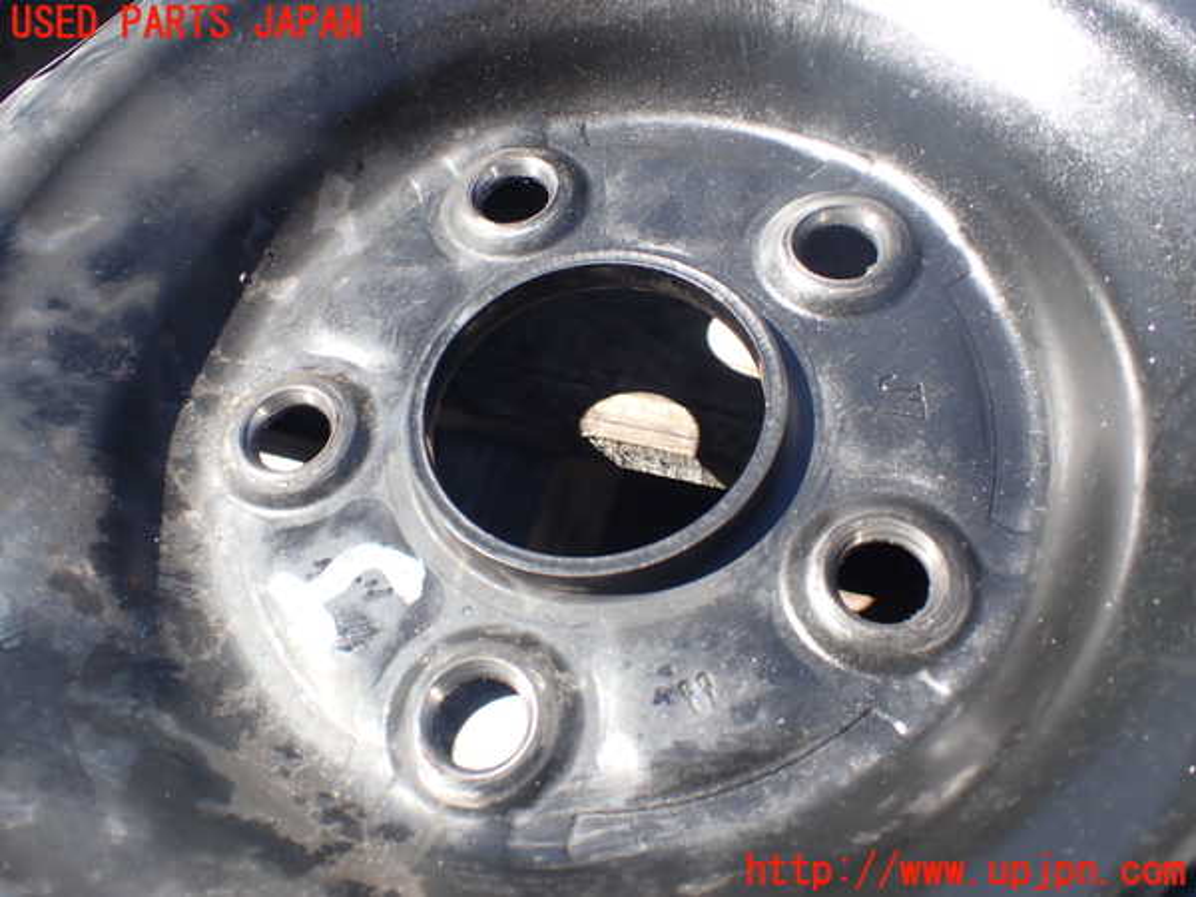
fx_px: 1037
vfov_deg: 46.8
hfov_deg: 60.0
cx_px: 598
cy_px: 448
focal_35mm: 30
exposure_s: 1/320
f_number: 3.2
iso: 100
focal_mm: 5.4
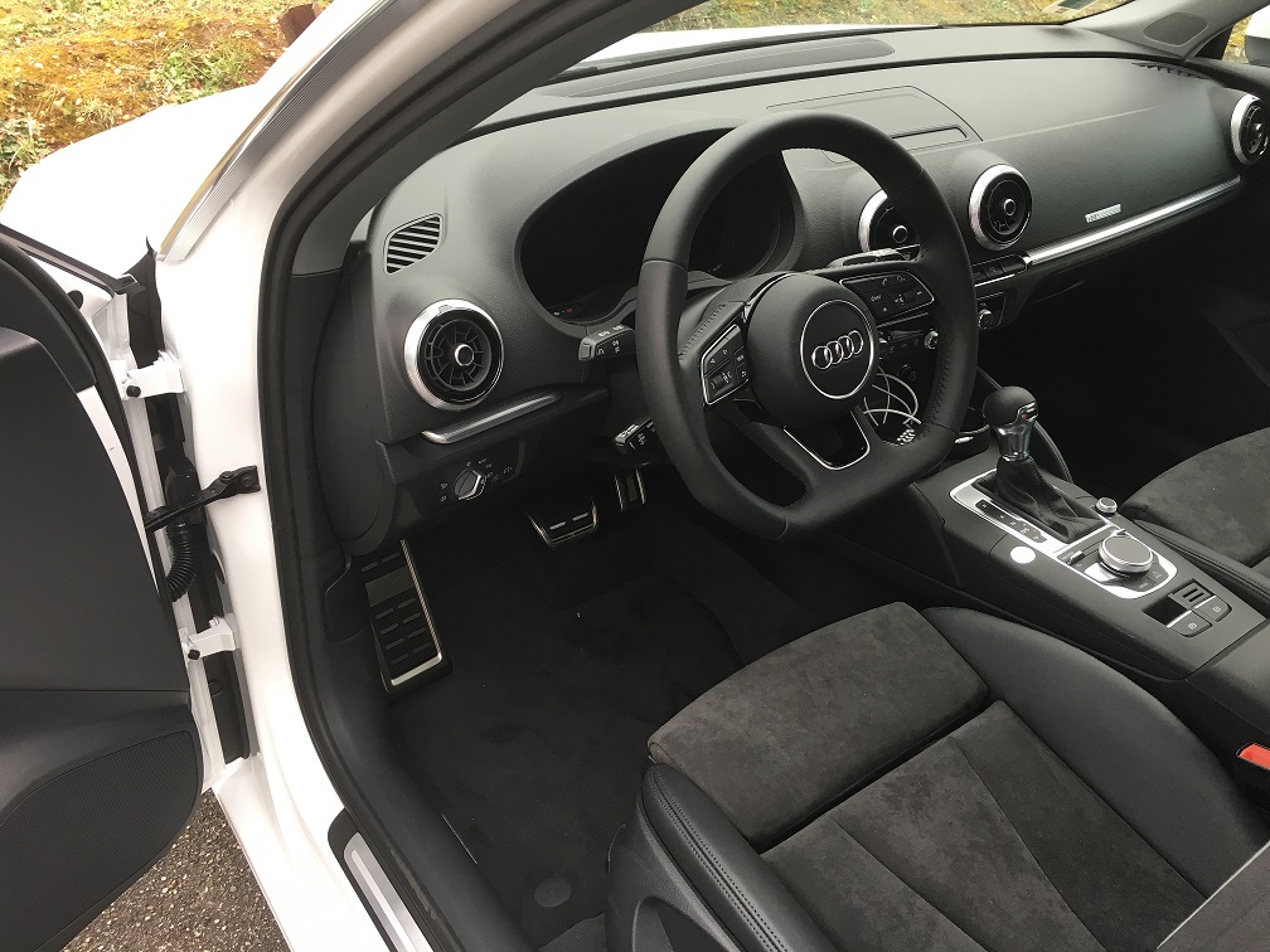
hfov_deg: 61.7
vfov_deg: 48.2
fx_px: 1064
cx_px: 635
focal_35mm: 29
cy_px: 476
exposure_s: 1/33
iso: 25
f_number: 2.2
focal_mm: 4.15
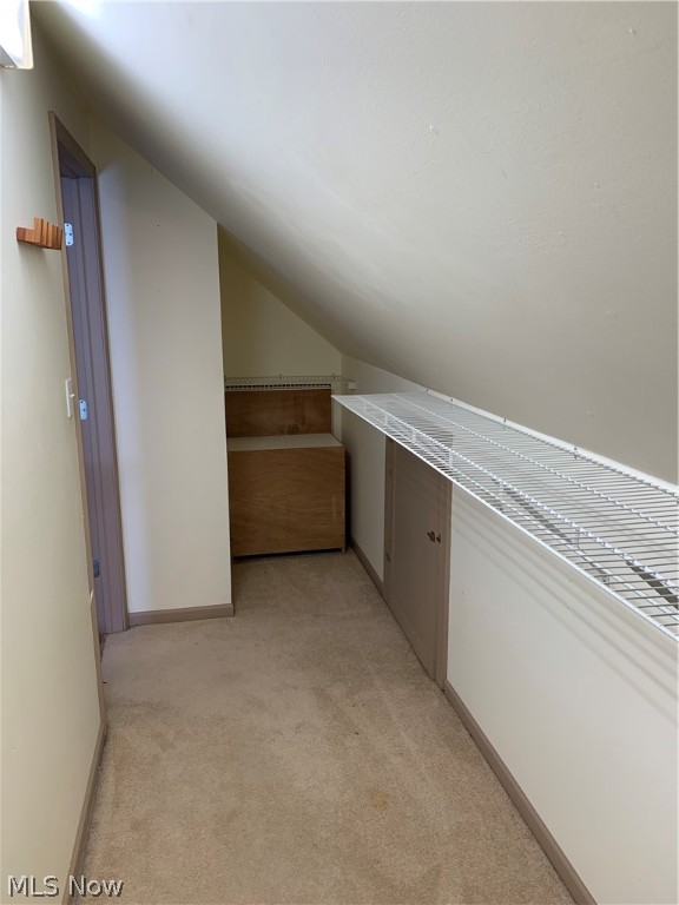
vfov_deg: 67.3
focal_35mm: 26
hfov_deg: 53.1
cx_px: 340
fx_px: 680
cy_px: 452
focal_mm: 4.25
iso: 50
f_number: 1.8
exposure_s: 1/60
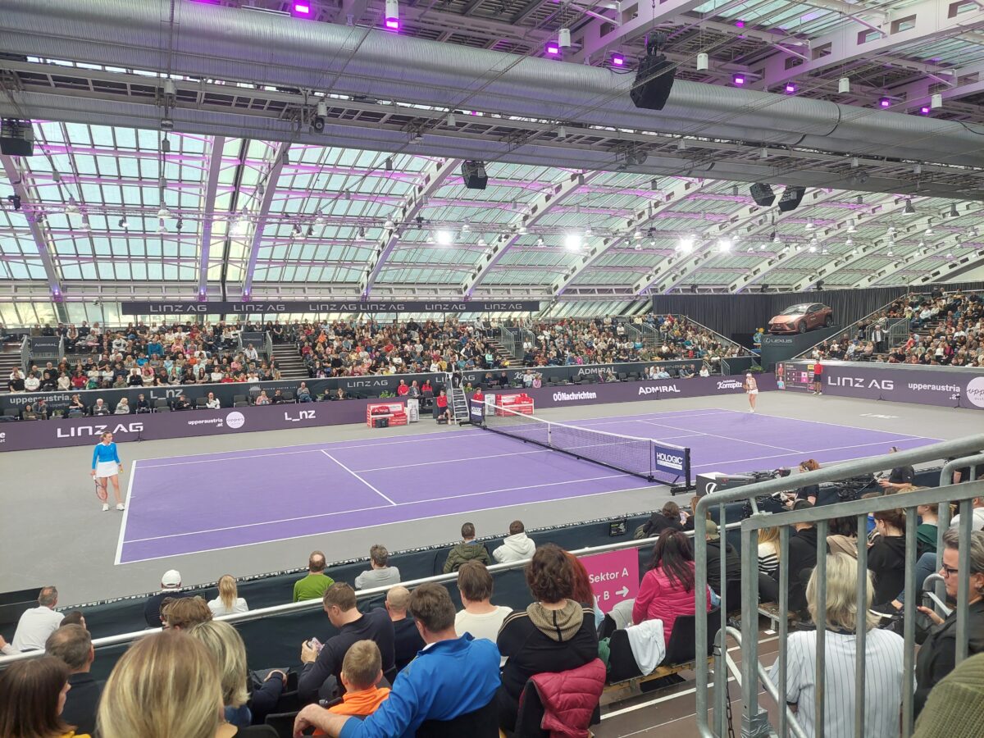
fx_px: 711
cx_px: 492
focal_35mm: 25
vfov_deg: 54.9
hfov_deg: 69.4
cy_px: 369
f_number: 1.8
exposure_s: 1/100
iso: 80
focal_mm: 5.23
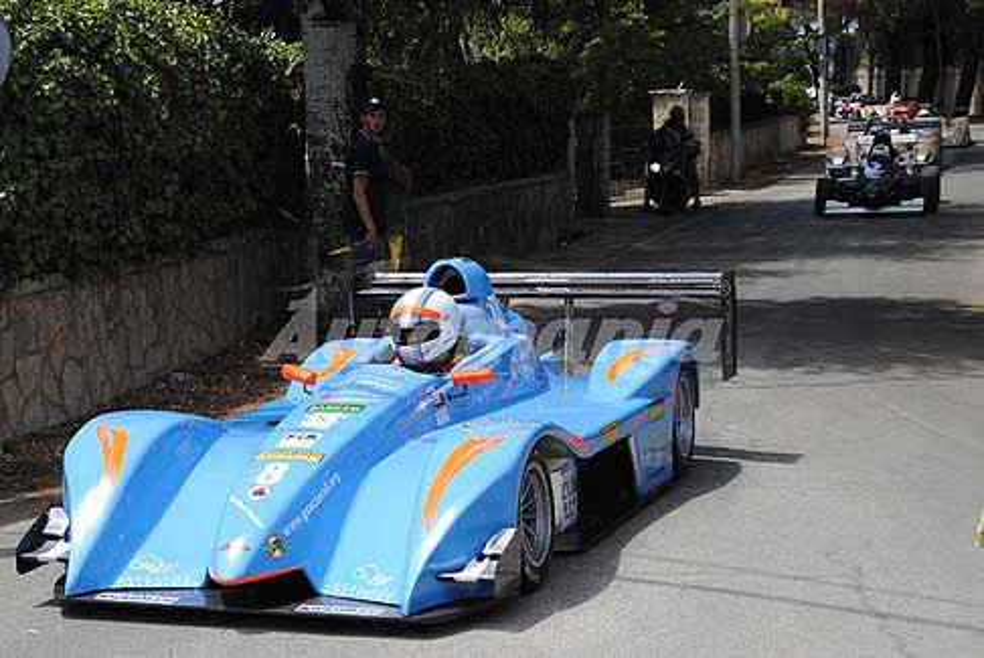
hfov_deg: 37.8
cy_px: 329
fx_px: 1436
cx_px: 492
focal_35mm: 52
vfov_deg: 25.8
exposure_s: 1/1000
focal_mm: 35
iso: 180
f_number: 5
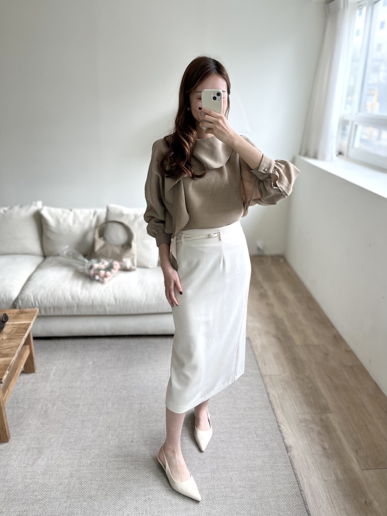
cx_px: 194
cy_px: 258
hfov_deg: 53.1
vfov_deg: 67.3
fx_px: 388
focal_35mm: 26
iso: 50
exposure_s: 1/120
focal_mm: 5.1
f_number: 1.6
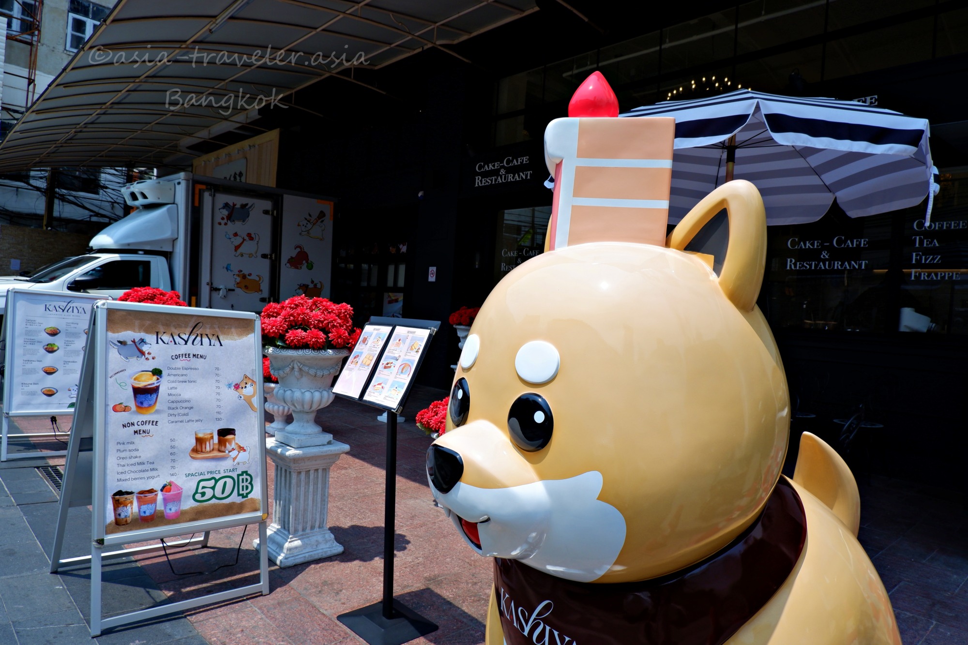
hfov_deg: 76.1
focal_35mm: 23
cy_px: 322
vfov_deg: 55.1
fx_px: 618
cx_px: 484
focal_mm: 15
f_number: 8
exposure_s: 1/480
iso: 200
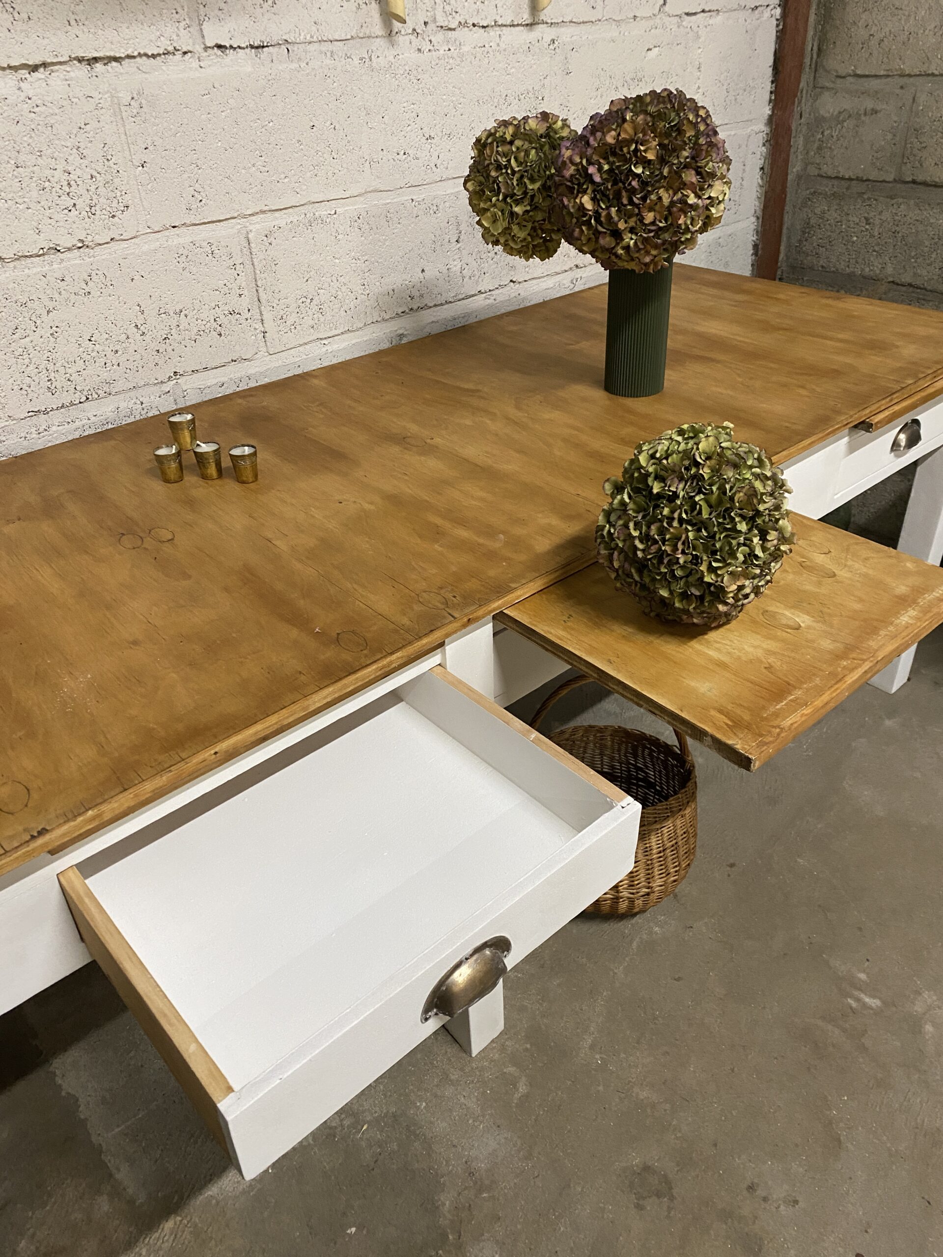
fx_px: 944
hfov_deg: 53.1
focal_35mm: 26
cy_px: 628
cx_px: 472
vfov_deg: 67.3
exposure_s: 1/50
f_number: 1.8
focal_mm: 4.25
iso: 320
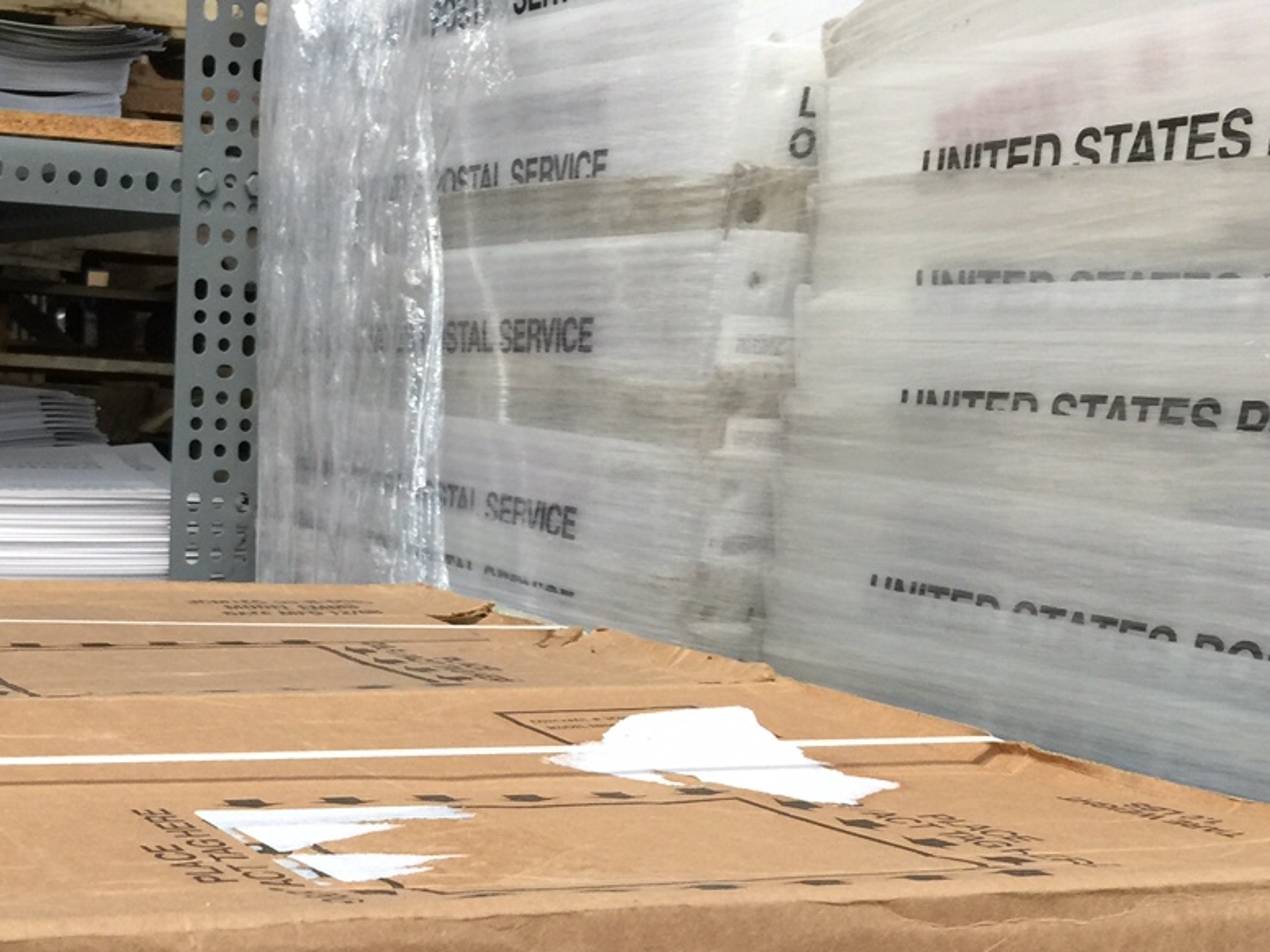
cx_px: 267
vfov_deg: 23.3
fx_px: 2238
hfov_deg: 30.9
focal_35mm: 61
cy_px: 895
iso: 50
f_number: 2.2
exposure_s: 1/15
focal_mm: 4.15
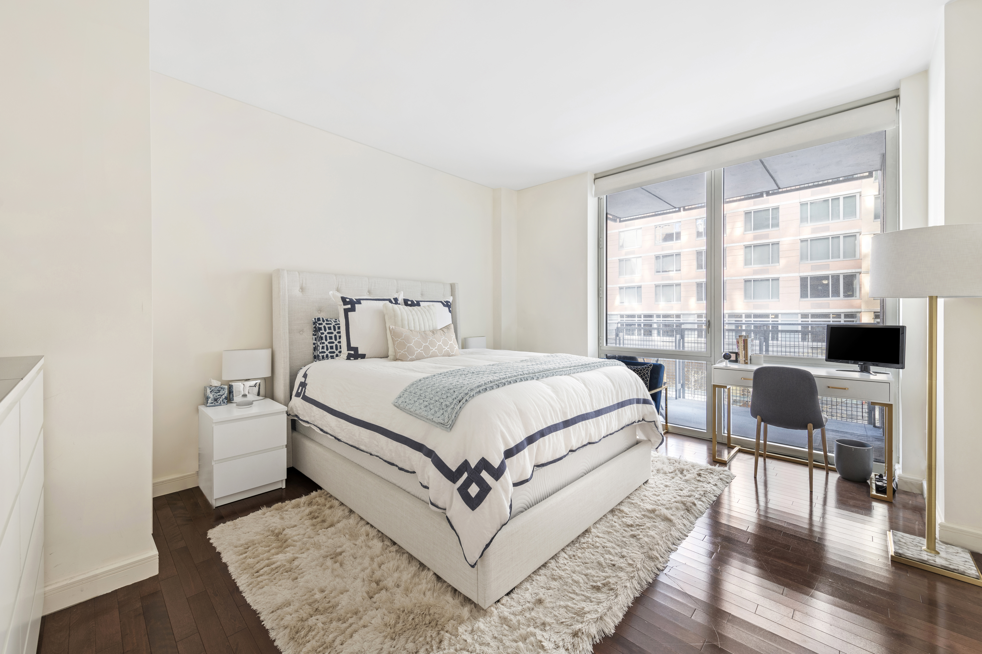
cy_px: 327
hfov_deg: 104.3
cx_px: 491
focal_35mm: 14
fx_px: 382
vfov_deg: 81.2
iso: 100
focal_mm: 14
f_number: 8
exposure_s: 3
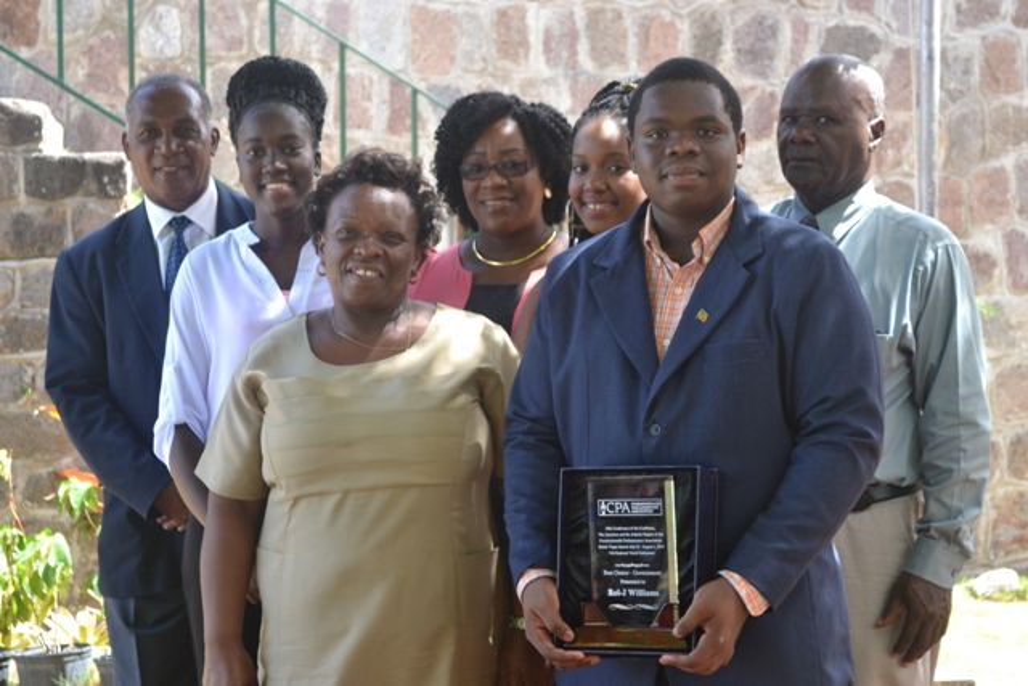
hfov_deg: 24.6
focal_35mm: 82
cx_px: 514
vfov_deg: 16.6
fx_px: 2356
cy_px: 343
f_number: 5.6
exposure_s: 1/125
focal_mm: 55
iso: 400
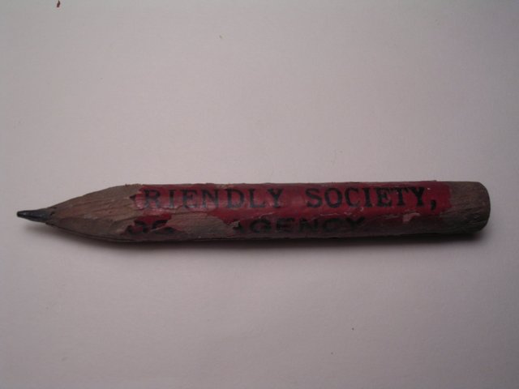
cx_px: 260
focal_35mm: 38
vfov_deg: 37.7
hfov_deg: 49.0
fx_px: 570
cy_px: 194
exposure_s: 1/209
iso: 100
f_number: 5.6
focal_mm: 5.8
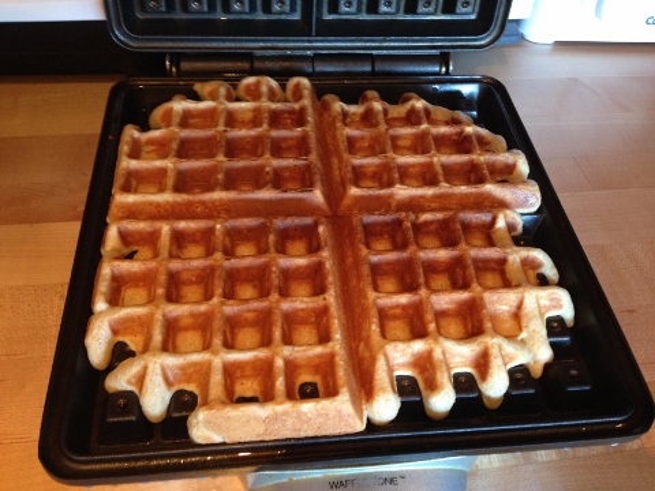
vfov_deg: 42.9
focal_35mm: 33
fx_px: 624
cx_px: 328
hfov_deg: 55.4
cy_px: 246
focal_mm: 4.12
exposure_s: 1/20
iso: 200
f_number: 2.4
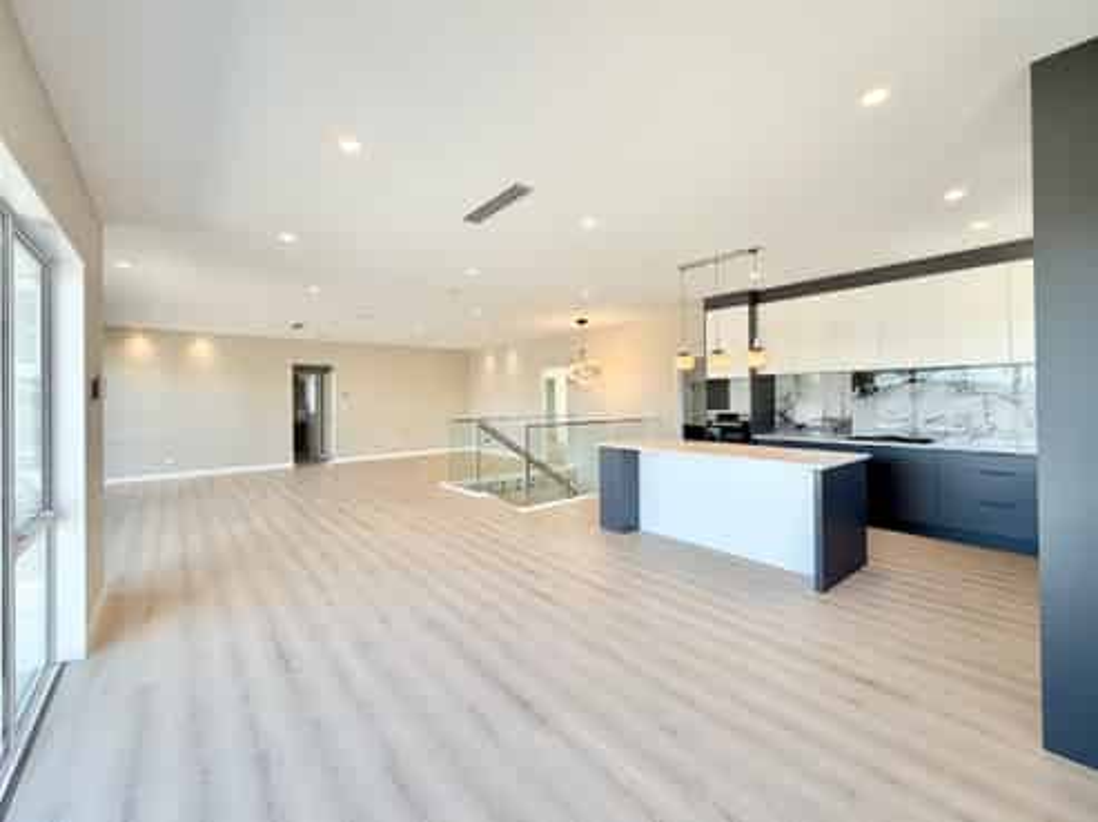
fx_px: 444
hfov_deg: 102.1
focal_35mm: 14
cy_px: 411
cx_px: 549
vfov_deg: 85.6
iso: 25
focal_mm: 2.22
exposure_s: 1/100
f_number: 2.2
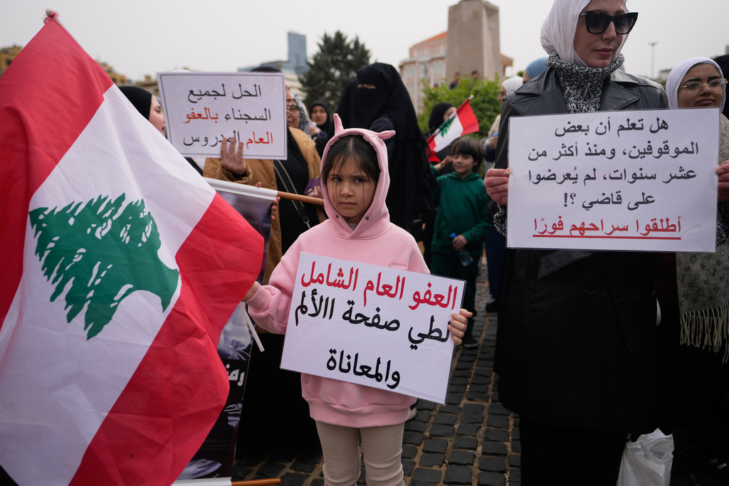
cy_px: 243
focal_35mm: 28
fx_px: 567
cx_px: 364
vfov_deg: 46.4
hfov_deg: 65.5
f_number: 2.8
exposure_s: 1/1600
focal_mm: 28
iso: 100
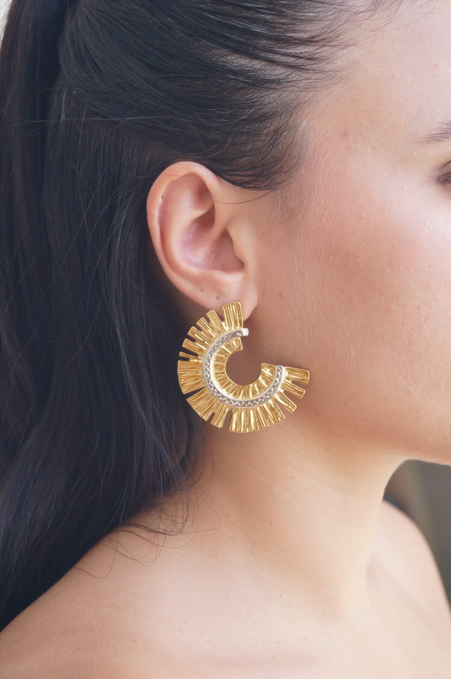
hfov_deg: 22.6
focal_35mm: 60
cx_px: 226
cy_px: 340
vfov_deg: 33.4
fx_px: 1130
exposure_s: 1/160
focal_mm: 40
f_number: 5.6
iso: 400
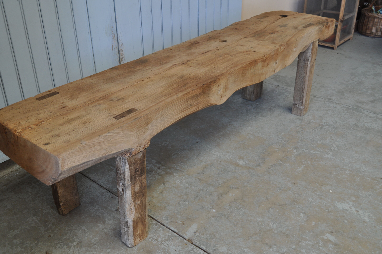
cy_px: 127
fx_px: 413
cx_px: 191
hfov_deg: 49.6
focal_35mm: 39
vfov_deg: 34.1
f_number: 4.5
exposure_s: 1/80
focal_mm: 26
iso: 400
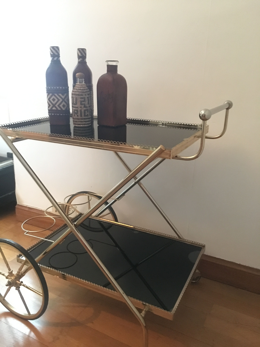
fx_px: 290
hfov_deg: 48.2
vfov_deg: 61.7
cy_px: 174
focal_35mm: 29
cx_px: 130
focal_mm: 4.15
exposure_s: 1/17
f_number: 2.2
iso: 1000
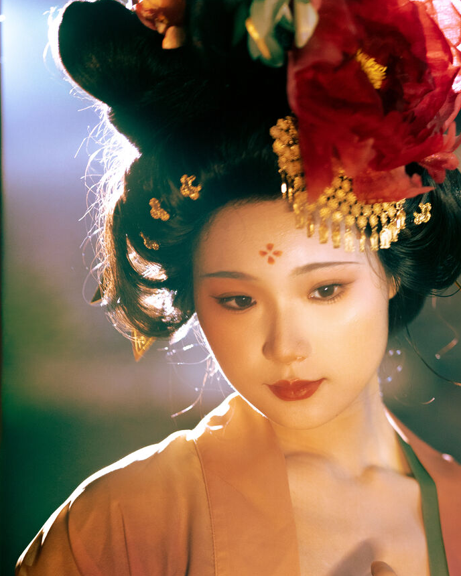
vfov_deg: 11.5
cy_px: 478
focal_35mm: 167
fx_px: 2848
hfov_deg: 9.2
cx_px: 376
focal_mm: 85
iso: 1250
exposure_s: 1/500
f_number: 1.4
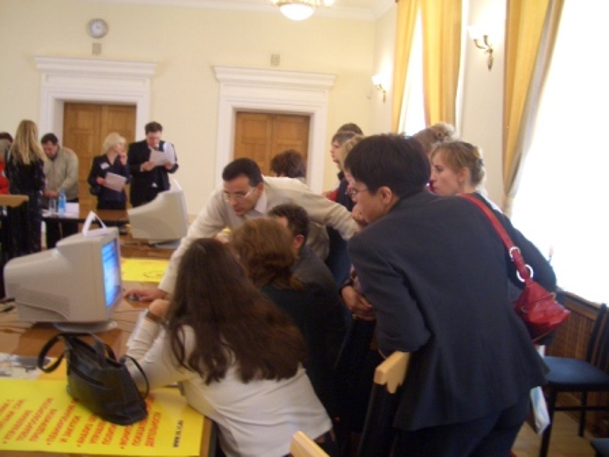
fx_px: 616
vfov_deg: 40.7
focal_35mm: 35
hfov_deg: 52.6
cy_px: 228
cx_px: 304
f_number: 2.6
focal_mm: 5.8
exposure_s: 1/15
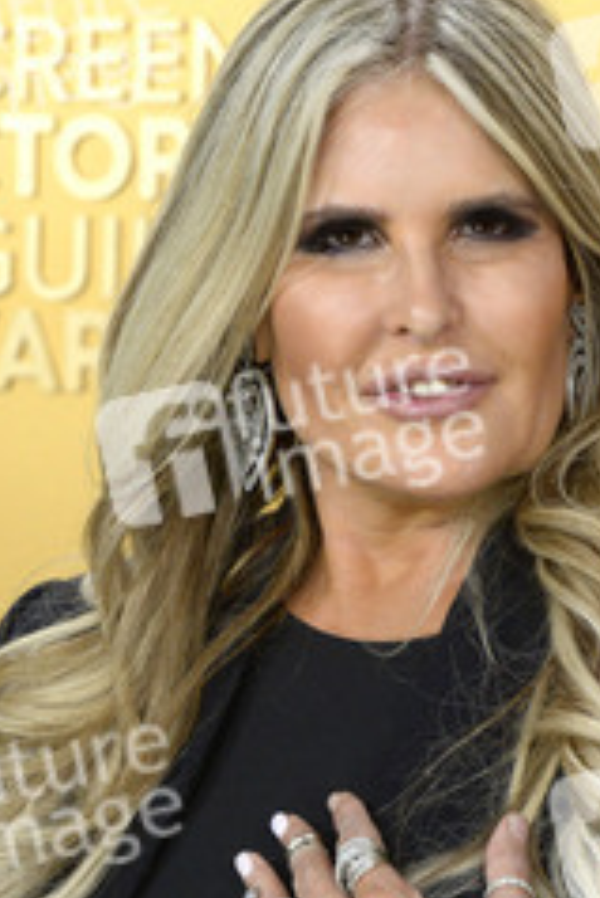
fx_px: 5866
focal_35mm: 235
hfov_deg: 5.9
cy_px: 626
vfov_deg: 8.7
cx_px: 402
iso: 2500
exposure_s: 1/250
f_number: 5.6
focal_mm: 140
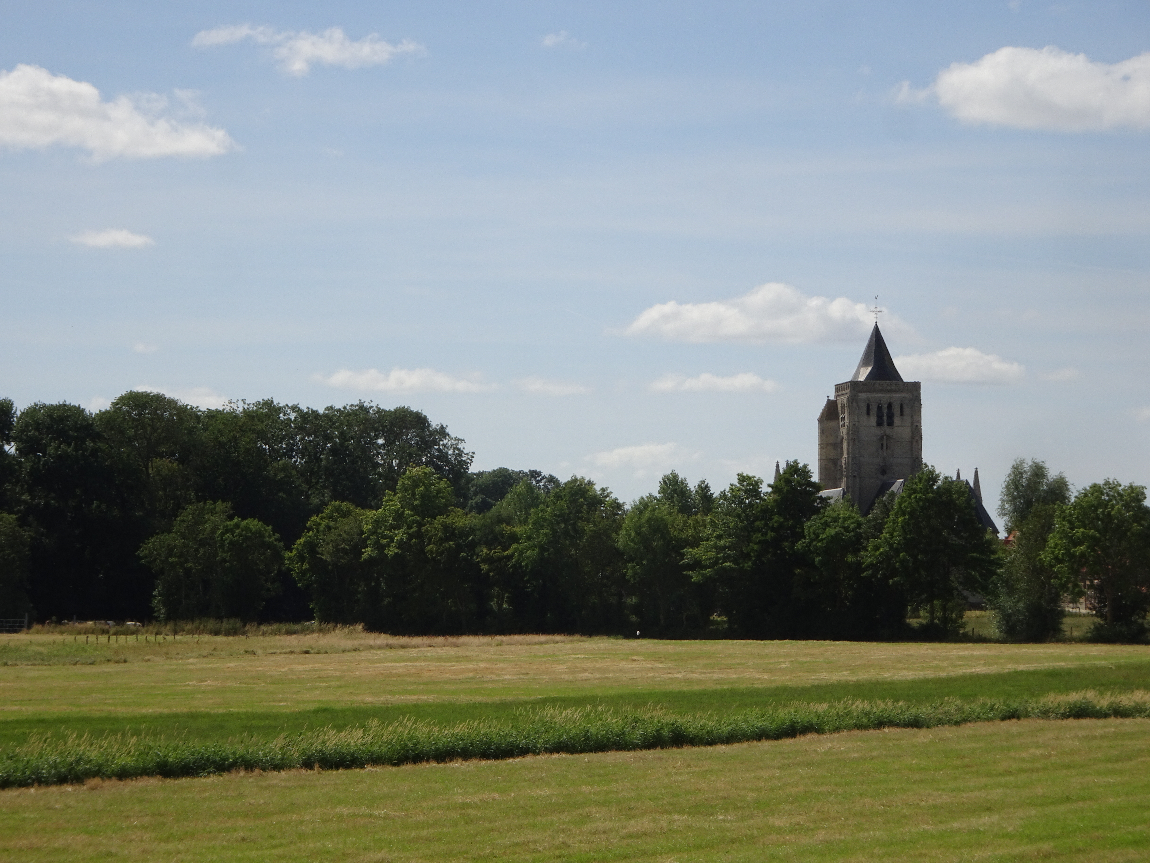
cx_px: 575
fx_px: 4352
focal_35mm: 131
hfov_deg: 15.1
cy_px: 432
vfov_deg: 11.3
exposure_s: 1/400
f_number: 6.3
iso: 80
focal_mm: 22.38
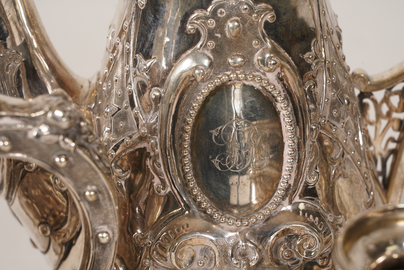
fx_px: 1178
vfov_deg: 13.0
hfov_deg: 19.5
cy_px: 135
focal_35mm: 105
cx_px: 202
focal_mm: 105
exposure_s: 1/125
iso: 500
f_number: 11
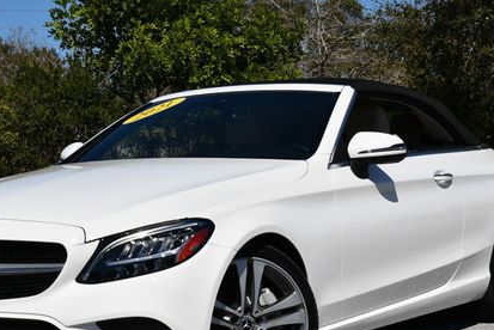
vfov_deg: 14.7
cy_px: 189
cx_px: 197
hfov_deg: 21.9
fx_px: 1277
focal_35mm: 93
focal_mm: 30
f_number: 10
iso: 100
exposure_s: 1/400
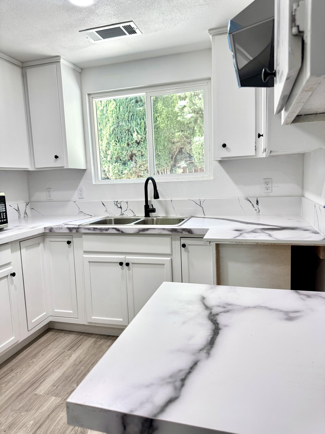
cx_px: 162
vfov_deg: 71.6
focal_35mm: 24
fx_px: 300
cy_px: 217
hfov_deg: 56.8
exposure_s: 1/120
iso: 125
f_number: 1.78
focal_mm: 6.76
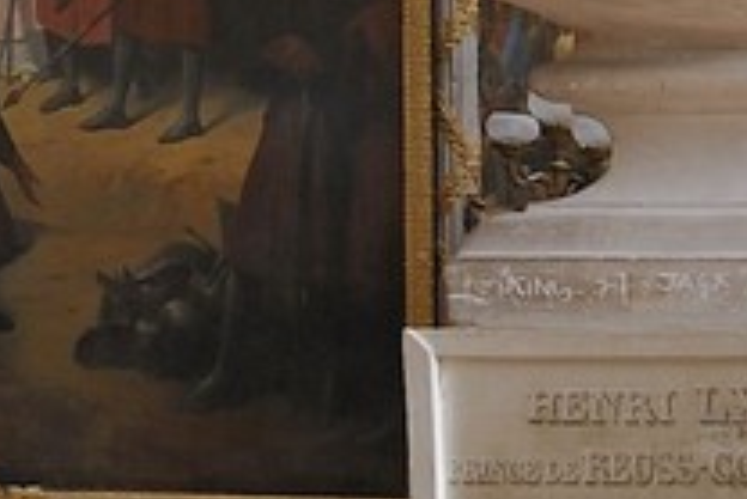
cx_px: 2597
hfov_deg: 8.7
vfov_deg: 8.1
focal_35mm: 169
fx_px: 3509
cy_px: 585
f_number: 18
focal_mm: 22
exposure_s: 2
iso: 200
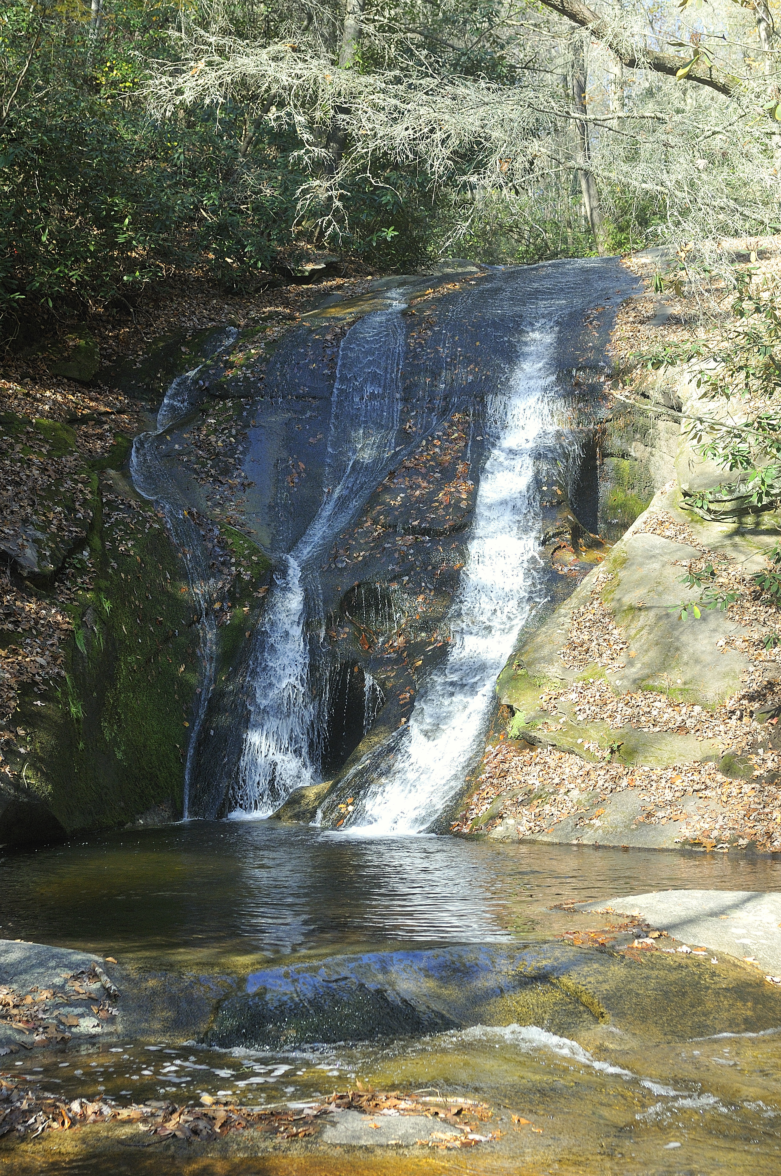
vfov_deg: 37.9
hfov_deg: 25.7
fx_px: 1713
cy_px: 588
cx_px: 390
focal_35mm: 52
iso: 400
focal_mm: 35
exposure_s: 1/200
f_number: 7.1
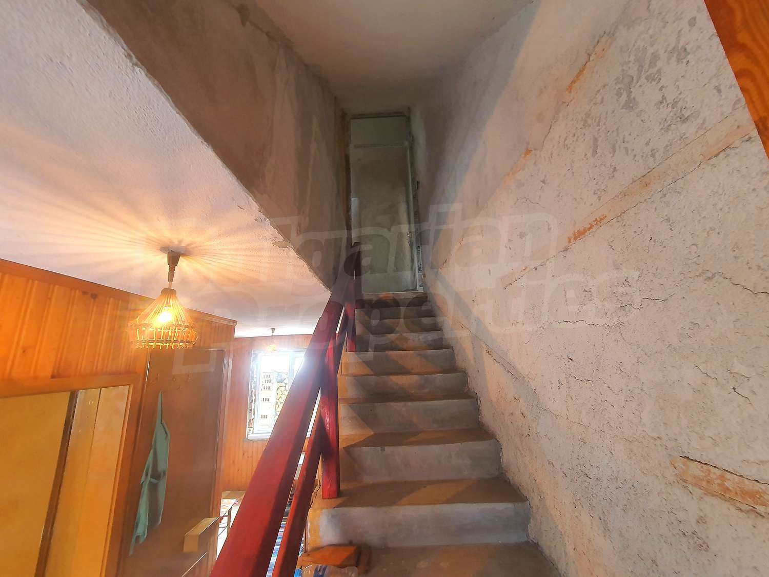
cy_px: 288
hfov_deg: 106.2
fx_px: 289
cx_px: 384
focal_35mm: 13
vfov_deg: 89.9
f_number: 2.2
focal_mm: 1.8
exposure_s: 1/50
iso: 200
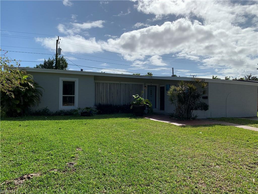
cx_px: 129
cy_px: 97
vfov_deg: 53.1
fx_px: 194
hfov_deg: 67.3
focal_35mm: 26
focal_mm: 4.25
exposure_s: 1/6452
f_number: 1.8
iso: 25
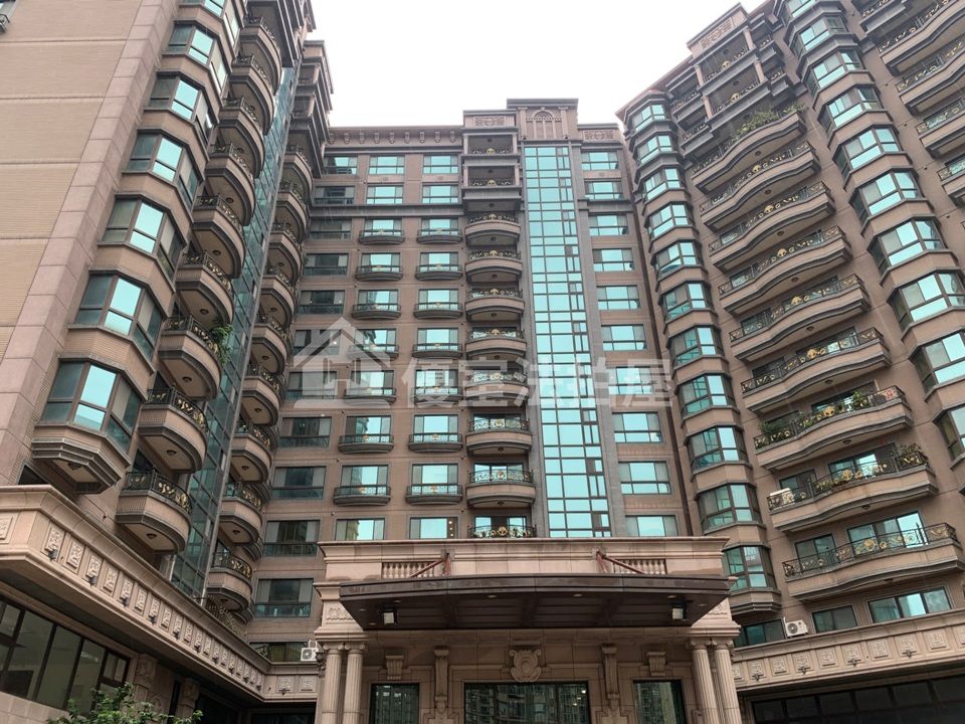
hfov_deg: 67.3
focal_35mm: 26
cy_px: 362
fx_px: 725
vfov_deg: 53.1
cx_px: 482
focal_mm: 4.25
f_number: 1.8
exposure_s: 1/122
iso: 25
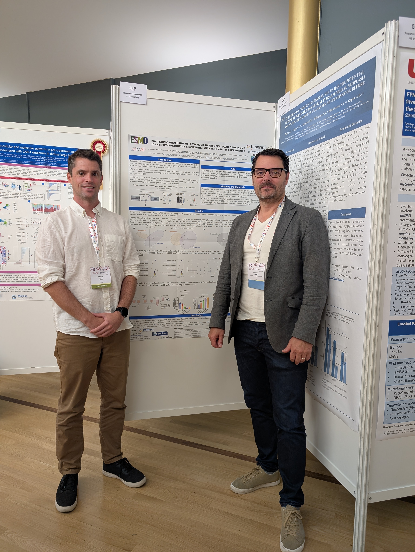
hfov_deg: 56.9
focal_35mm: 24
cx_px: 208
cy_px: 276
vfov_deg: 71.5
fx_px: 383
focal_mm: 6.9
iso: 78
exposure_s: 1/25
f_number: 1.68
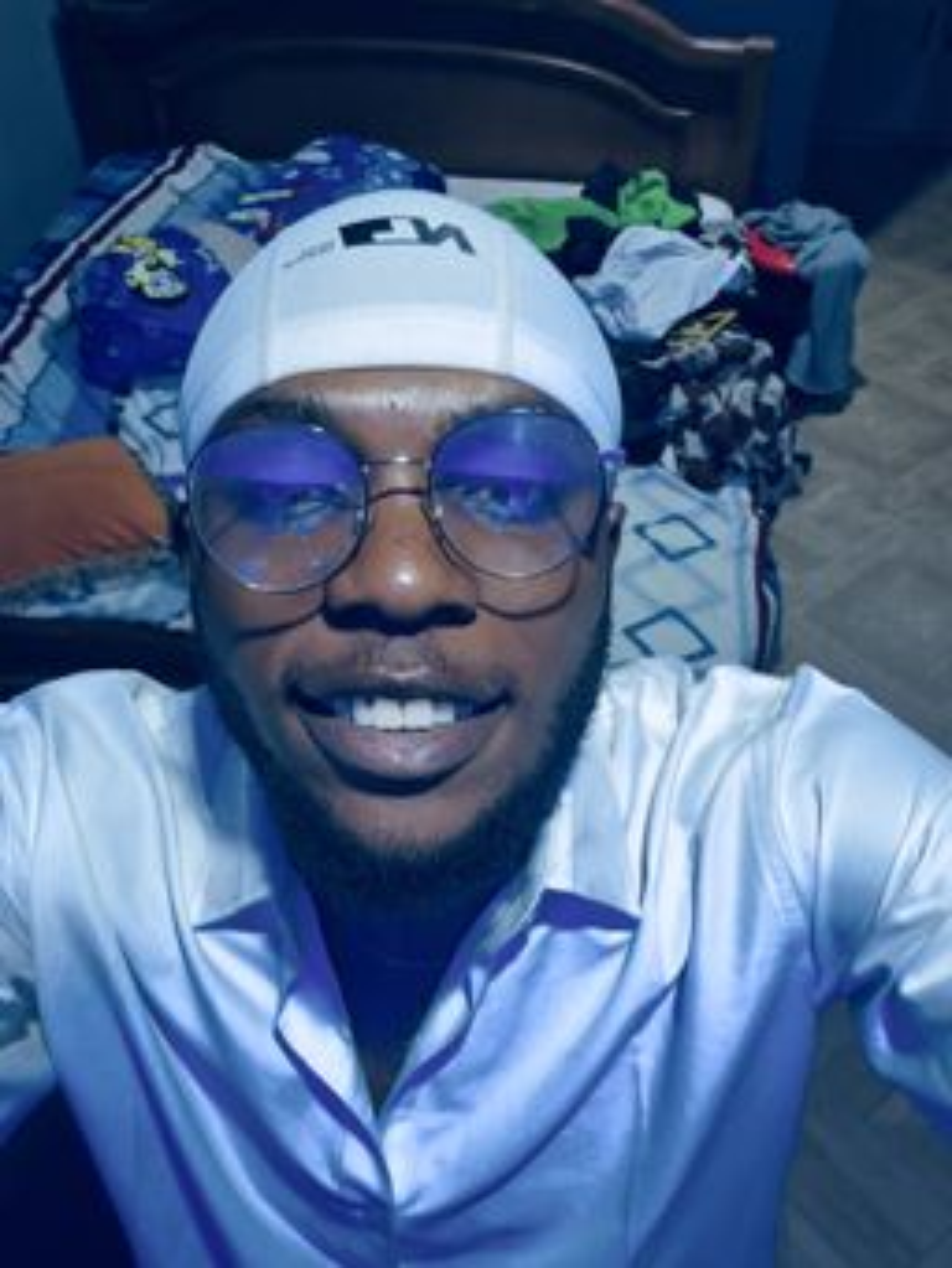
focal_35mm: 30
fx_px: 1099
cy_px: 634
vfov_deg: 59.9
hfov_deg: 46.8
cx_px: 476
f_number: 1.9
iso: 500
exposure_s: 1/25
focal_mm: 2.69
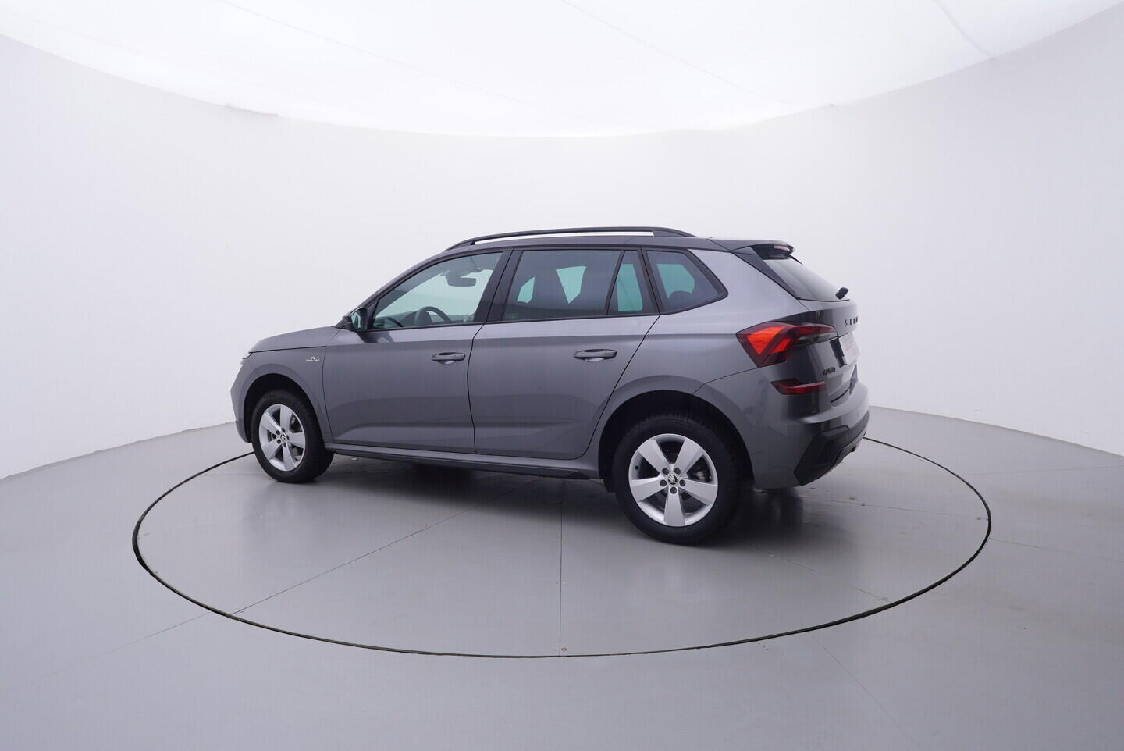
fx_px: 703
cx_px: 562
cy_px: 376
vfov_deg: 56.2
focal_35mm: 22
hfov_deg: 77.3
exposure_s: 1/80
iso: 200
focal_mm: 15
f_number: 5
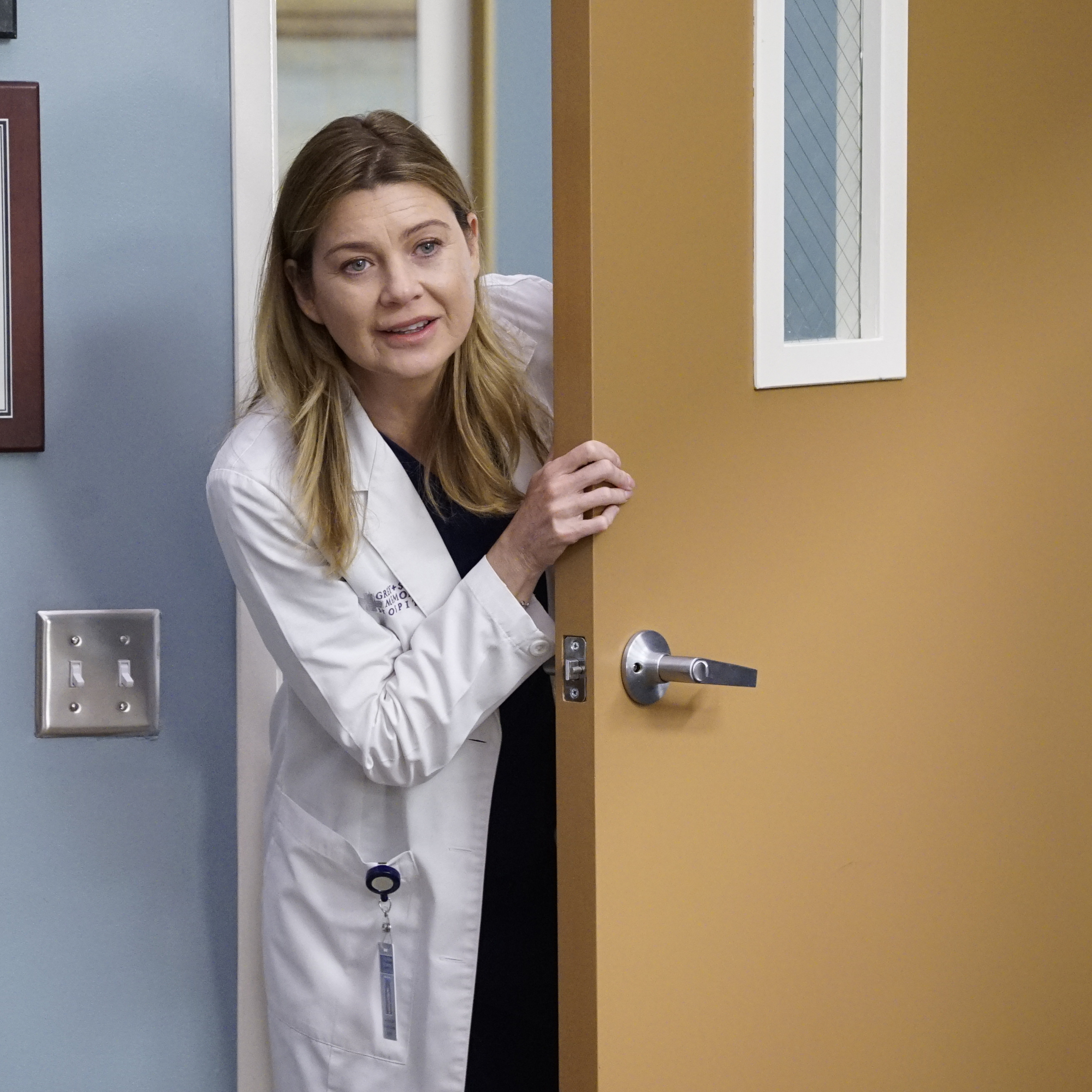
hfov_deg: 6.4
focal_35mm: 275
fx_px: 9815
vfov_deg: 6.4
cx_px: 469
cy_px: 531
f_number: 5
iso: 8000
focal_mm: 200
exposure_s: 1/200
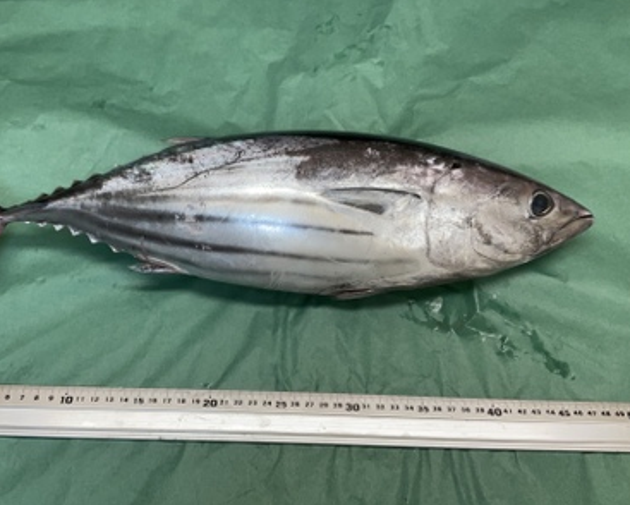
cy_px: 220
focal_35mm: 37
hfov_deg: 48.9
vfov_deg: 40.1
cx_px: 271
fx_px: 690
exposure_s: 1/120
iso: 40
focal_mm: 3
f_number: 1.8
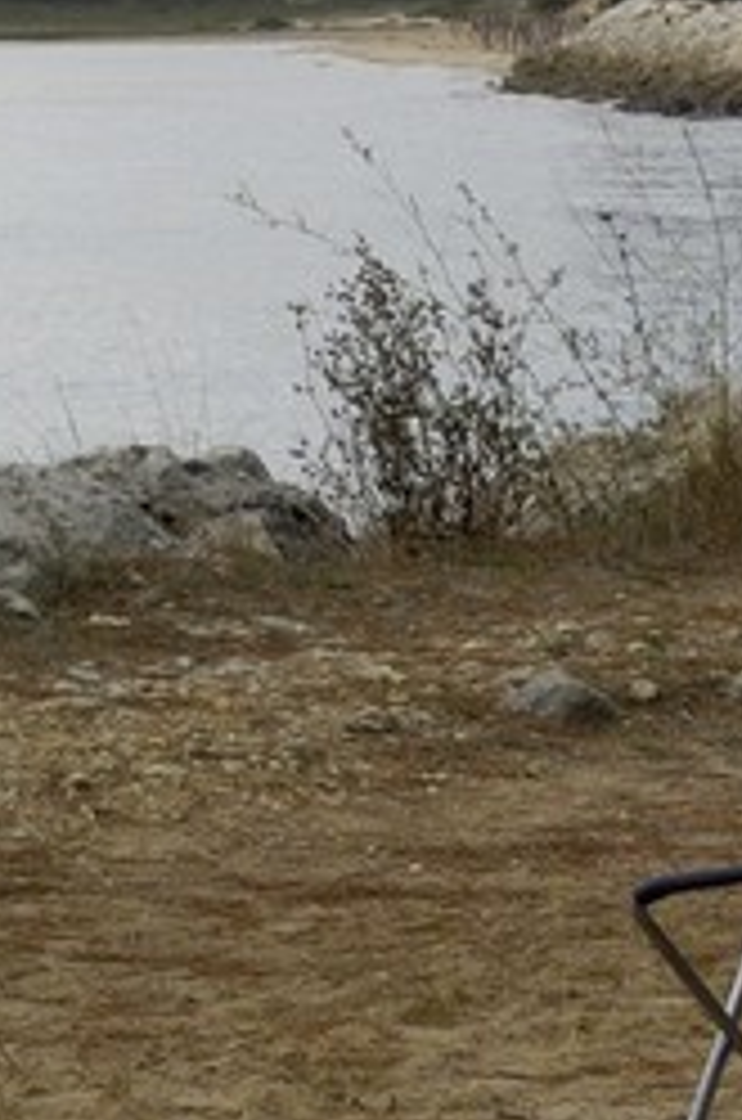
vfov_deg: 7.0
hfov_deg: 5.0
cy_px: -2002
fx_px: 8382
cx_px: -517
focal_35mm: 270
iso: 100
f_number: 8
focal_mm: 28
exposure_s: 1/125
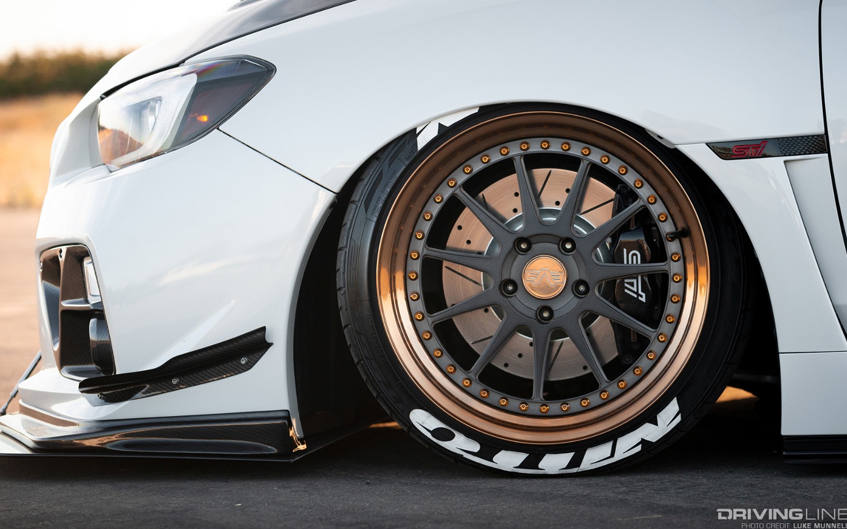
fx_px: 2839
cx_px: 425
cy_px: 246
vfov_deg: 10.7
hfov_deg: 17.0
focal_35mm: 123
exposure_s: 1/800
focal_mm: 120
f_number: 4
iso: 1000
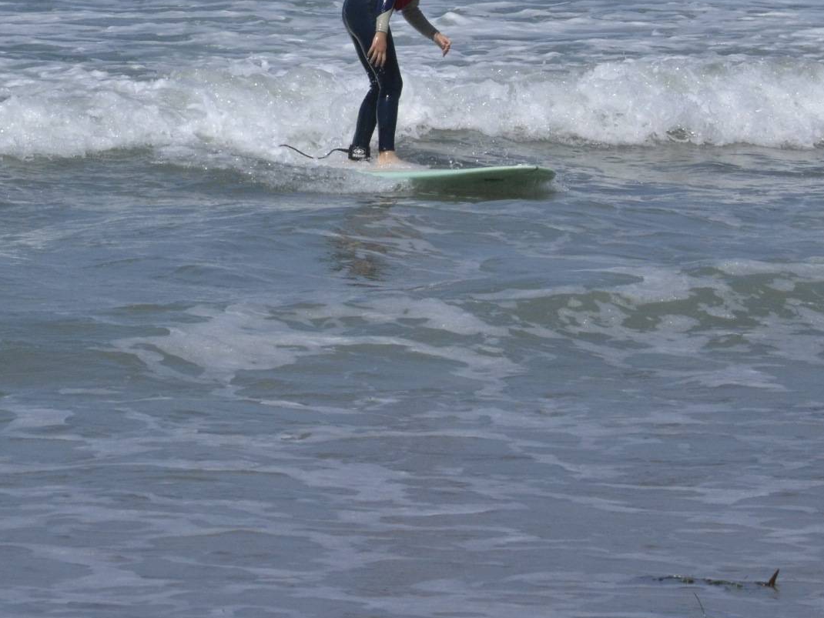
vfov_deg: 3.8
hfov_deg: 5.1
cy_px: 119
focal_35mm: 388
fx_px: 9239
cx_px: 244
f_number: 14
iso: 800
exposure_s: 1/1600
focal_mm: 125
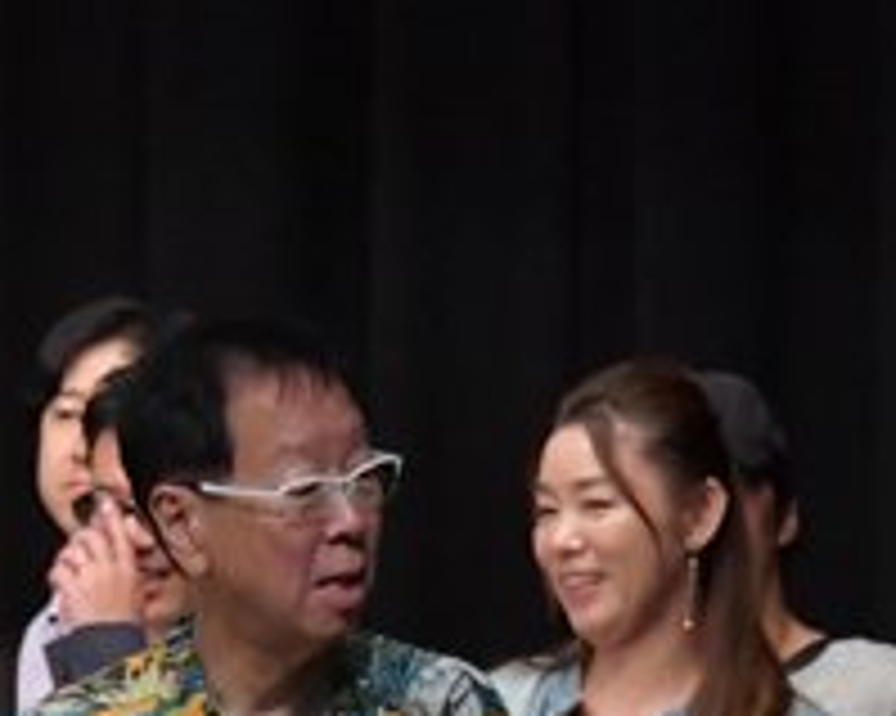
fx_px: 21840
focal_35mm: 824
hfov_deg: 2.3
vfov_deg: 1.9
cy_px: 1153
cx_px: -70
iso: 6400
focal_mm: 150
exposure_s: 1/400
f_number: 5.6
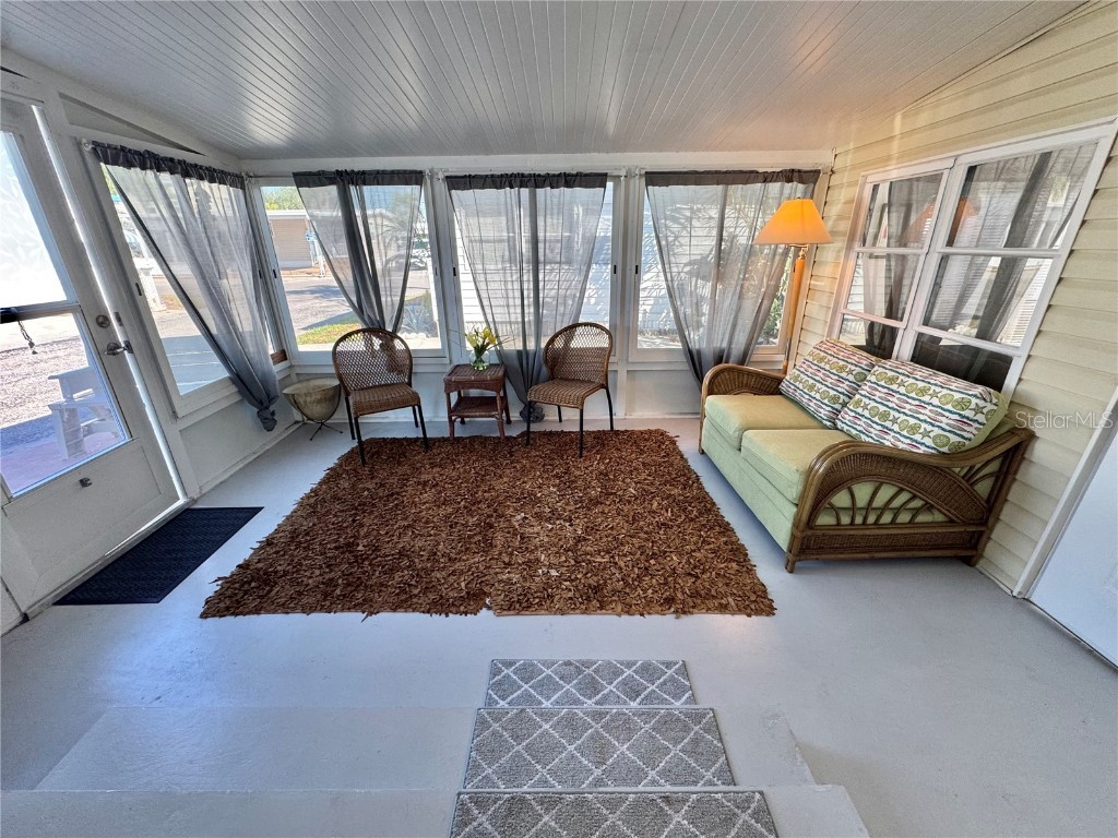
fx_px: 452
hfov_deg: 102.1
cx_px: 559
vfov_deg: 85.7
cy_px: 419
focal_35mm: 14
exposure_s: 1/120
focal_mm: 2.22
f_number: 2.2
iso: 125
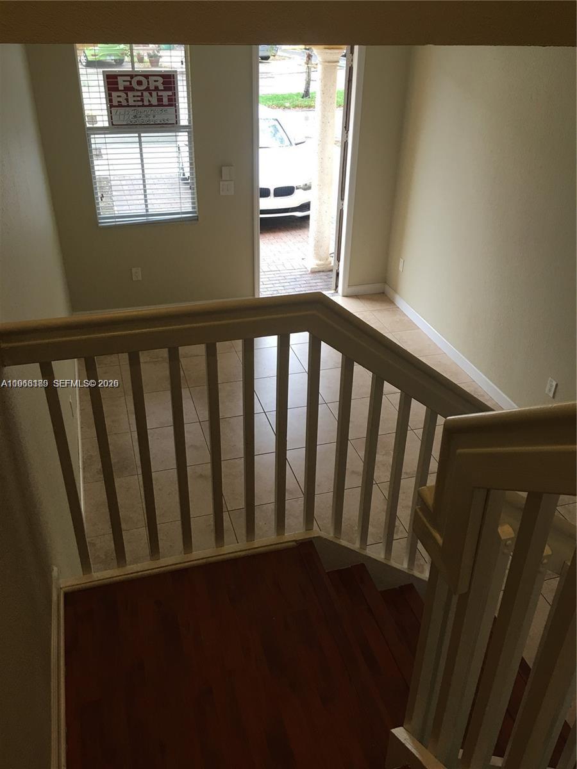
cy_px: 384
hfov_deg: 48.2
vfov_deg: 61.7
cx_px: 288
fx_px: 645
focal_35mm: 29
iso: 32
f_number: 2.2
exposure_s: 1/30
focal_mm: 4.15
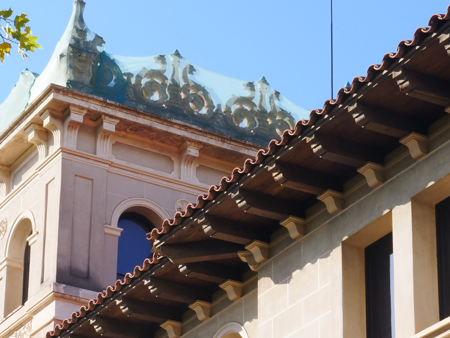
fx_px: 1729
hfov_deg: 14.8
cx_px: 212
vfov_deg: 11.0
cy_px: 372
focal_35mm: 133
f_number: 13
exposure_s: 1/100
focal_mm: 22
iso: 200
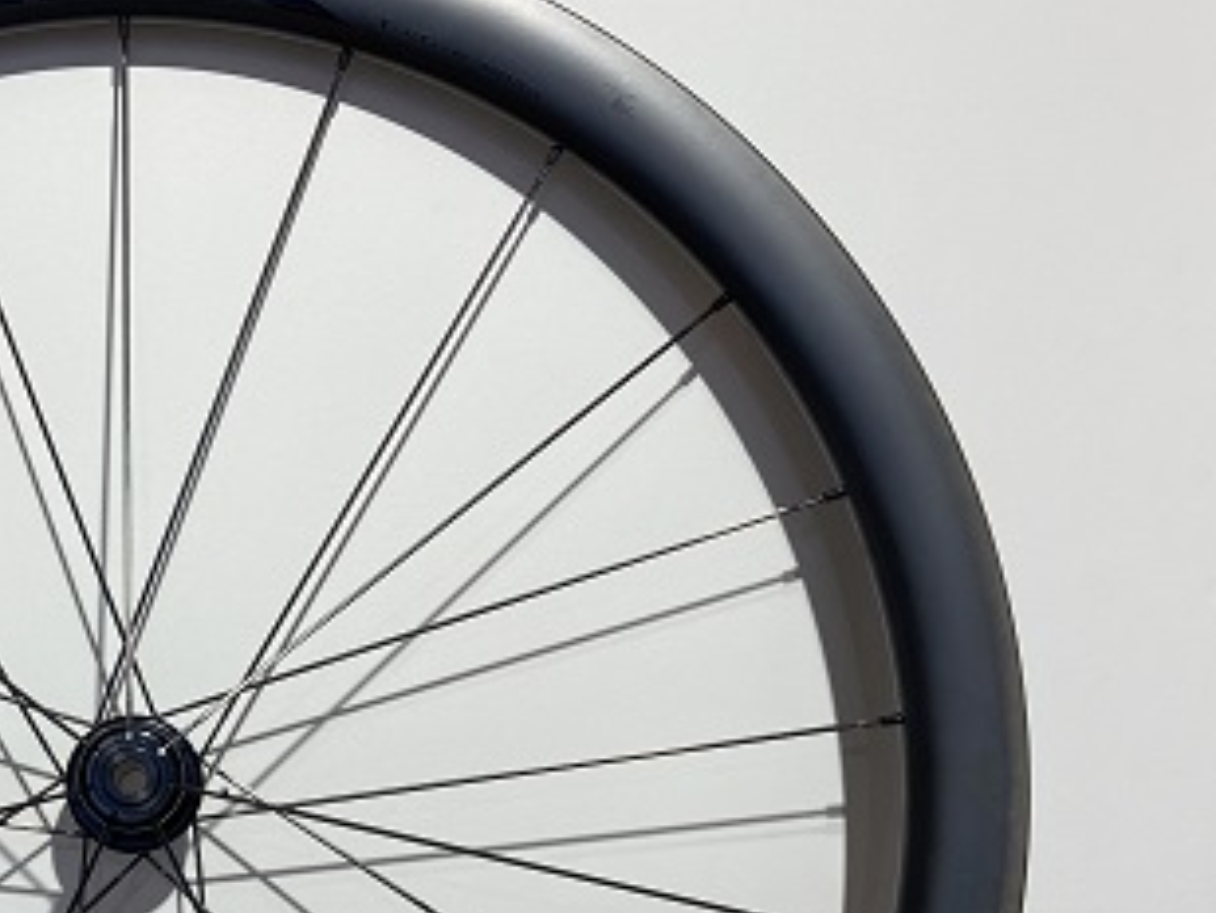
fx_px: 2038
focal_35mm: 58
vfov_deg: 24.6
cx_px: 173
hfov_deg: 32.0
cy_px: 811
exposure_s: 1/121
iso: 25
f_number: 1.8
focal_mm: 3.99
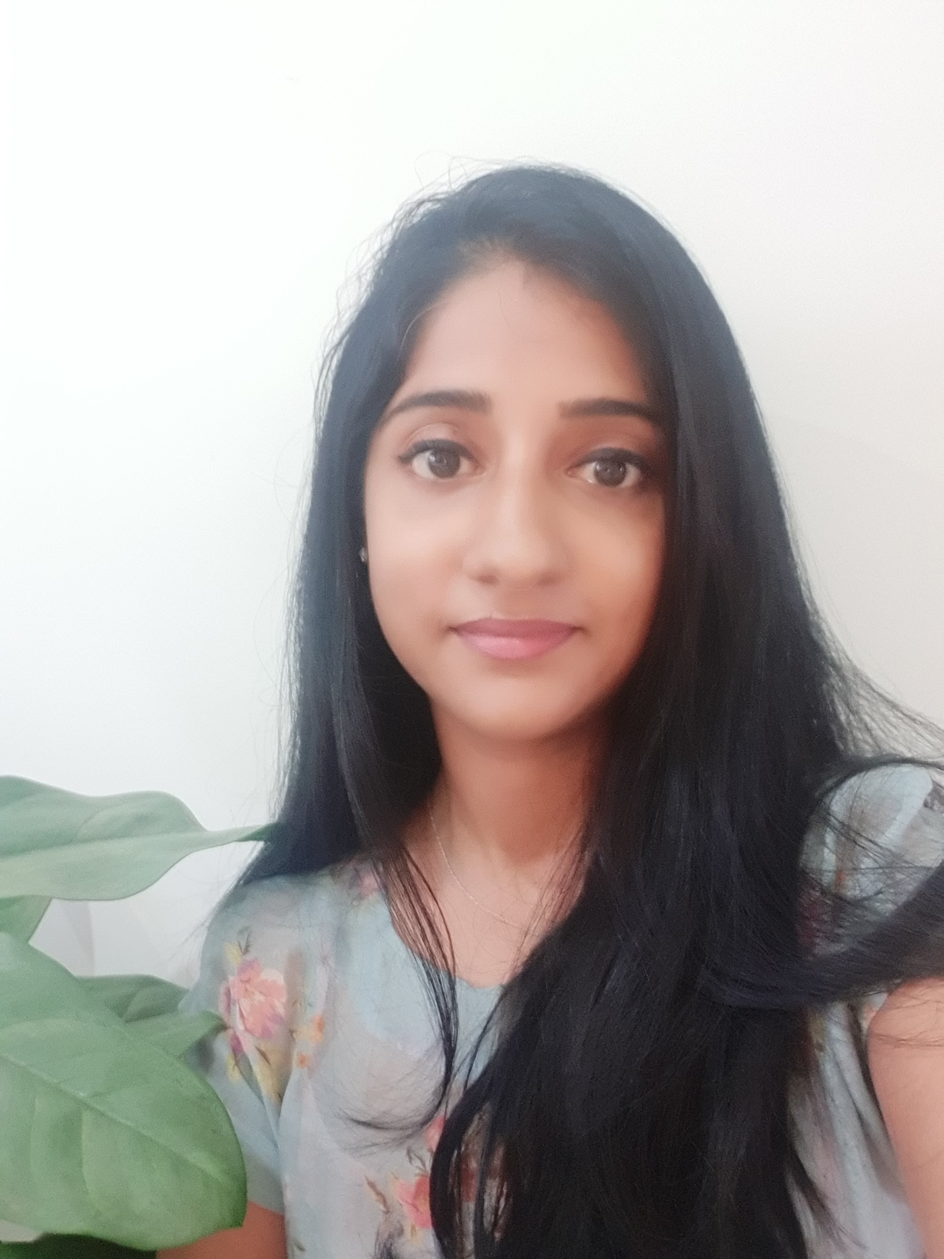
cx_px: 472
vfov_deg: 58.4
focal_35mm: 31
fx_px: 1127
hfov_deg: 45.4
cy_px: 630
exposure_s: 1/20
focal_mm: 2.92
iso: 500
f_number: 1.7
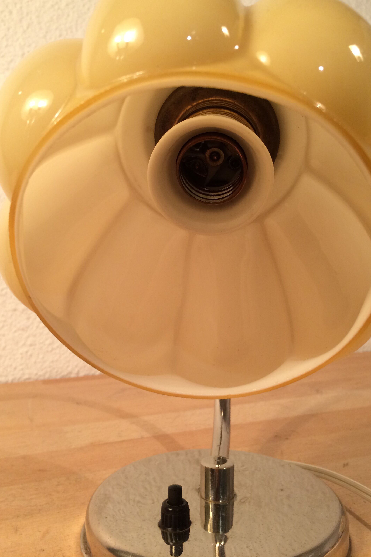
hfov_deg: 42.3
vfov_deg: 60.3
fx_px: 479
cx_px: 193
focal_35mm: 31
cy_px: 272
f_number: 2.2
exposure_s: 1/33
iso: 64
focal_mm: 4.15
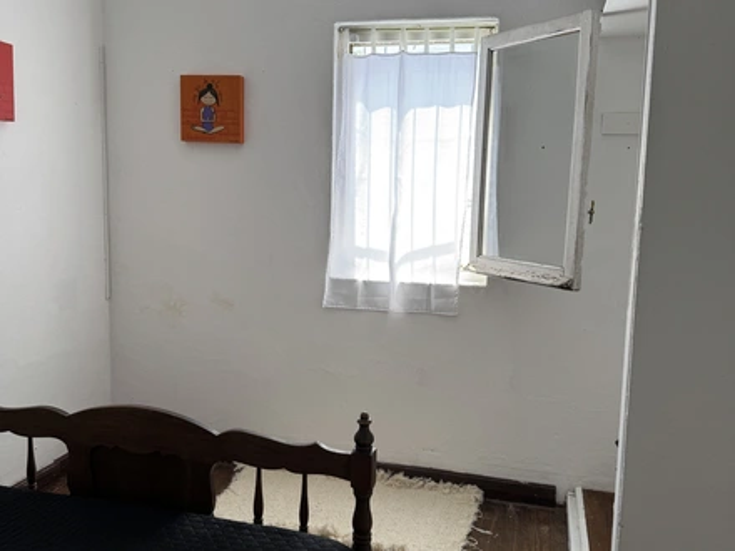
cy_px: 276
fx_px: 510
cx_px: 368
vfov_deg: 56.8
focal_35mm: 24
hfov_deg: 71.6
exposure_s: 1/121
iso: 80
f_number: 1.78
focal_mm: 6.76
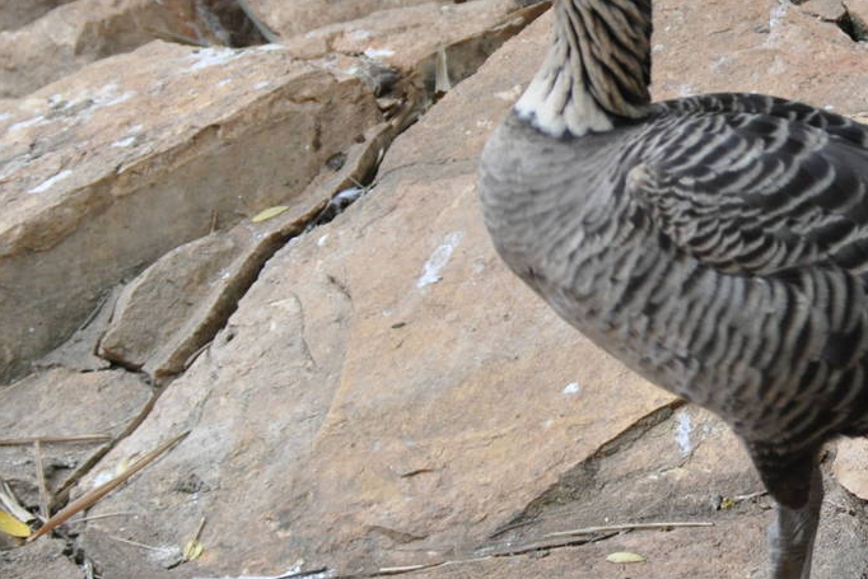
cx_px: 1013
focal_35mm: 239
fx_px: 5763
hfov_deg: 8.5
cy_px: 17
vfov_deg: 5.7
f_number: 5.6
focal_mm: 68
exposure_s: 1/125
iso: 1000
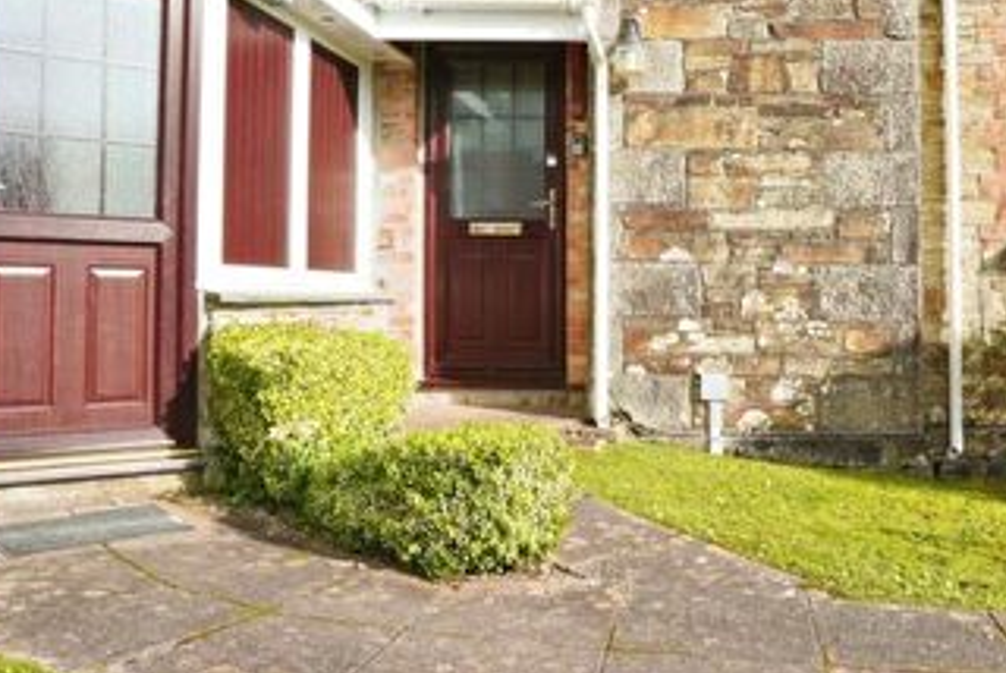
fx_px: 979
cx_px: 754
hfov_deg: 52.0
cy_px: 120
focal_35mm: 35
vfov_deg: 36.4
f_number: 9
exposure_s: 1/640
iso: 800
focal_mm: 16
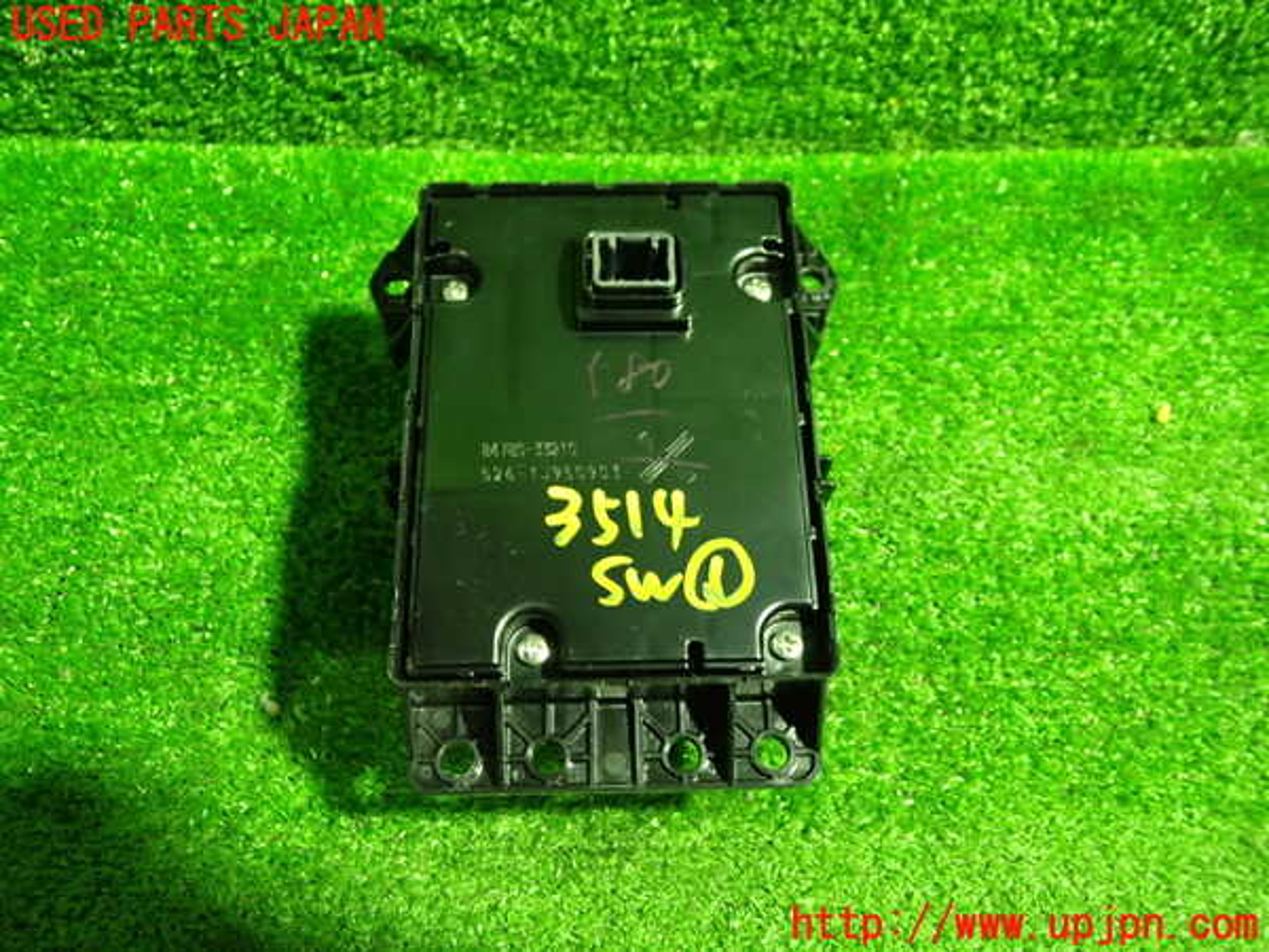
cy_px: 476
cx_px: 634
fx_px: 1100
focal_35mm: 30
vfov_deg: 46.8
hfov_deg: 60.0
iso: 800
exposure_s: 1/30
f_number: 2.3
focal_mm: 5.4
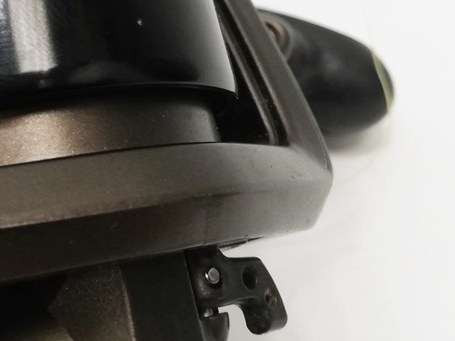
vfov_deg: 20.9
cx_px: 29
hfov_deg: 28.4
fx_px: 854
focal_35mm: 65
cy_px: -76
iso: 125
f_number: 2.2
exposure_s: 1/50
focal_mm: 3.81
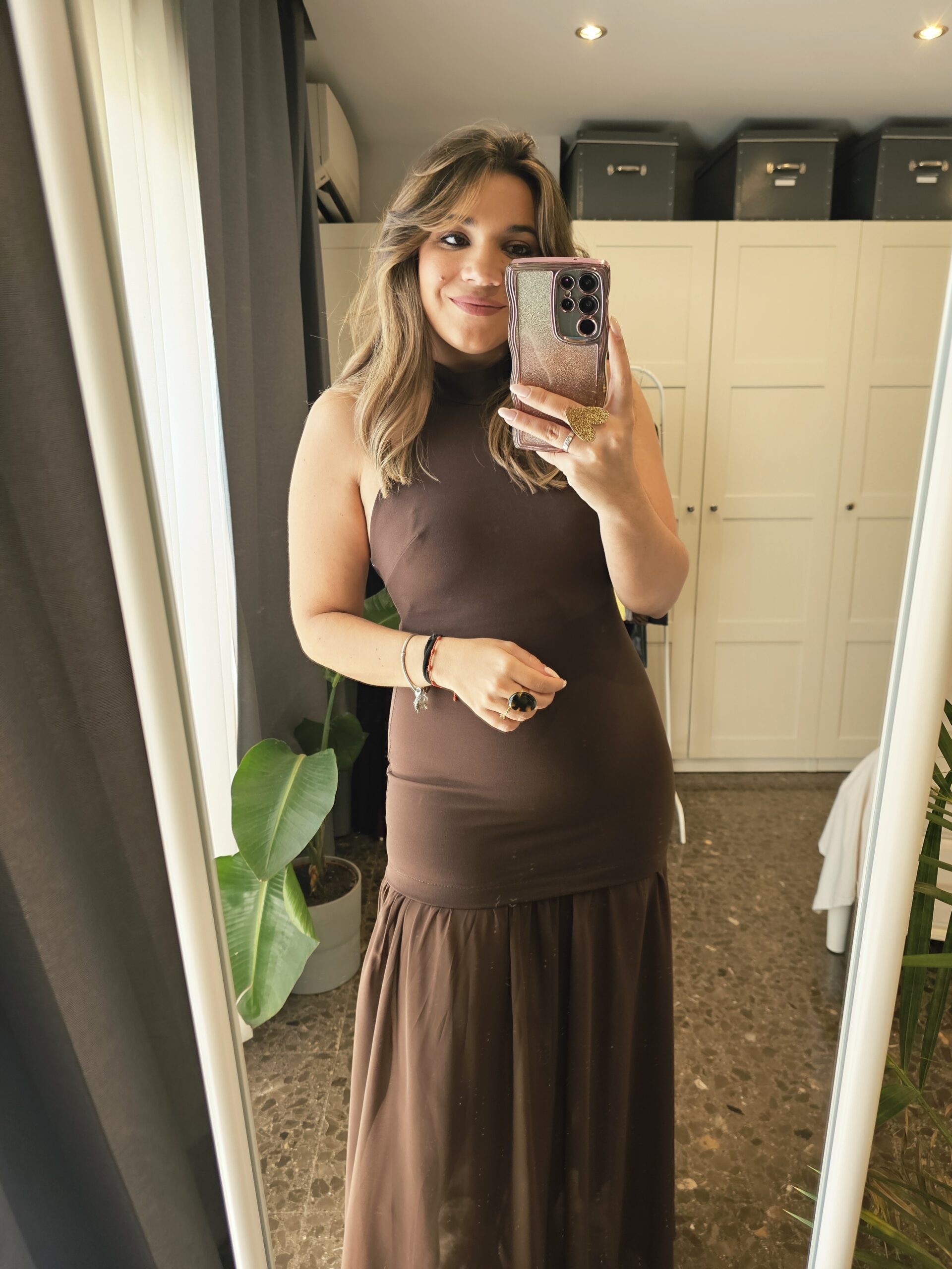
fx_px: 843
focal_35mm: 23
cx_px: 476
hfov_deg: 58.9
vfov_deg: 73.9
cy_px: 634
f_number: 1.7
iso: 125
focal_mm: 6.3
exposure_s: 1/100
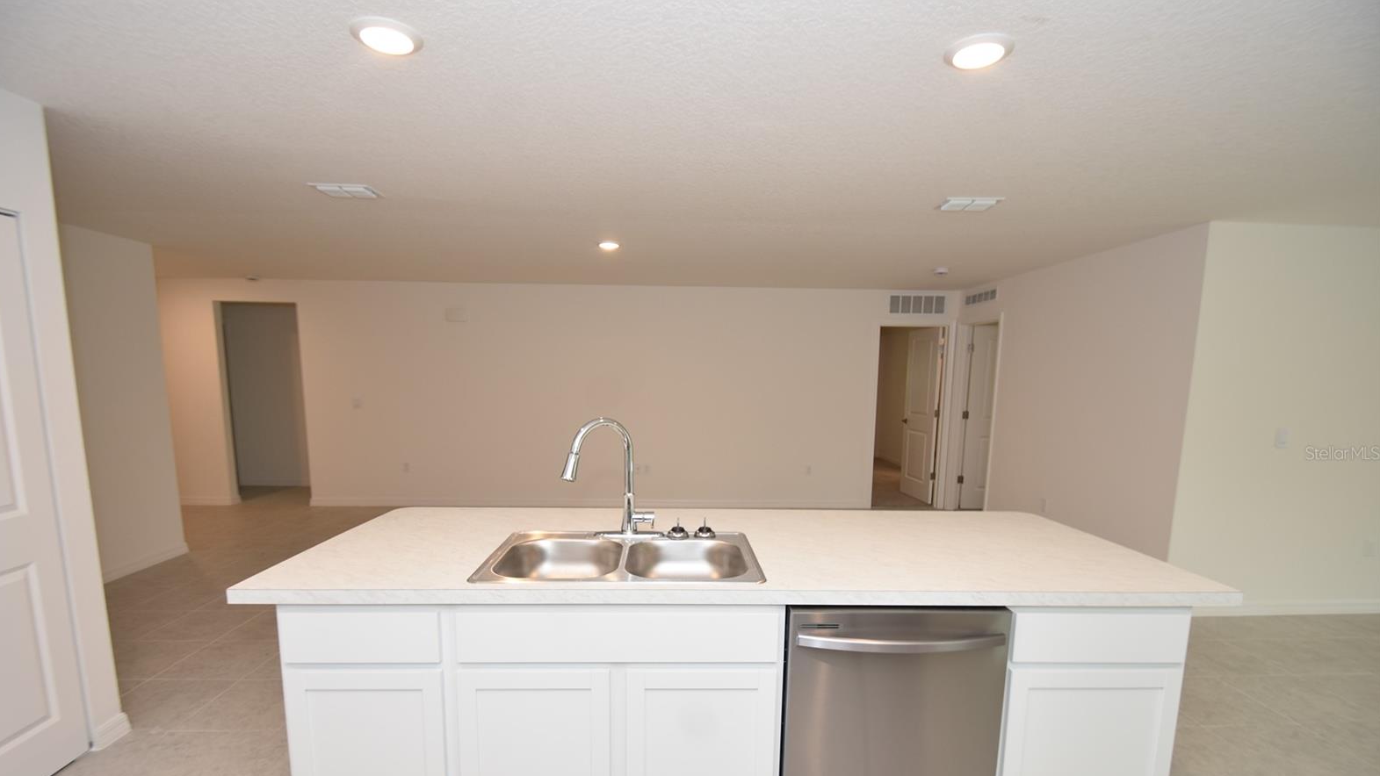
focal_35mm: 16
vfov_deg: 66.6
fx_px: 586
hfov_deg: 99.4
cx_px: 681
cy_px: 453
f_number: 4
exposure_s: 1/60
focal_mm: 10
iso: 220
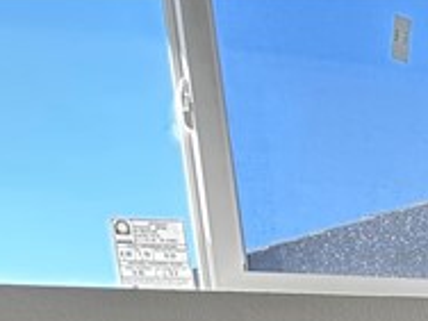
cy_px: 865
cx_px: 940
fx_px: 1620
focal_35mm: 131
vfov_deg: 9.5
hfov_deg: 12.6
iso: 80
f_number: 1.78
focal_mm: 6.86
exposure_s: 1/321
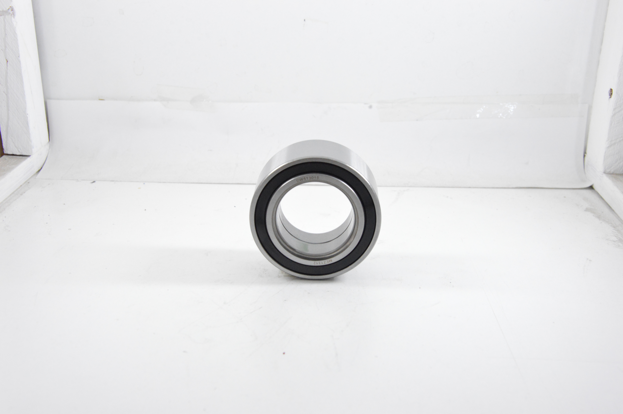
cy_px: 207
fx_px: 830
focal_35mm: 48
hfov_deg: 41.1
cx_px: 312
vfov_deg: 28.0
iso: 3200
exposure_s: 1/100
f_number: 7.1
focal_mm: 32
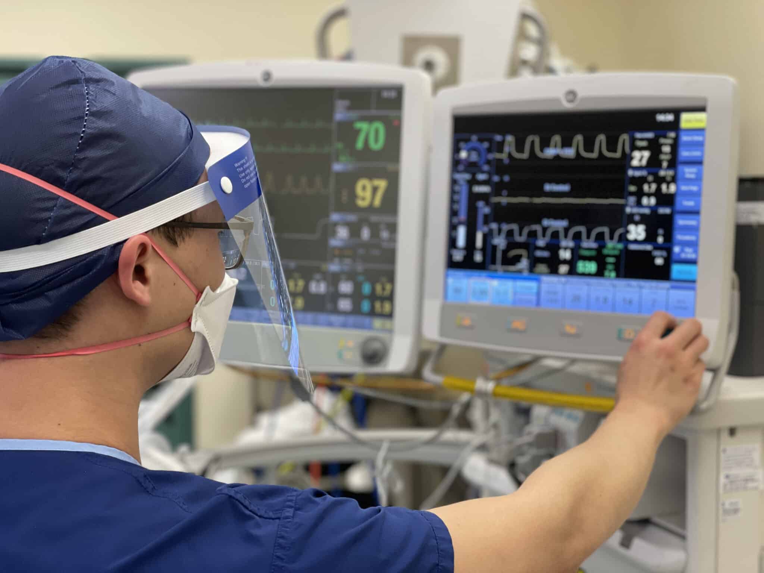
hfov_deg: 36.8
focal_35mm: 52
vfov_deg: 28.0
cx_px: 382
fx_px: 1148
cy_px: 286
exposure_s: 1/100
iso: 200
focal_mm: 6
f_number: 2
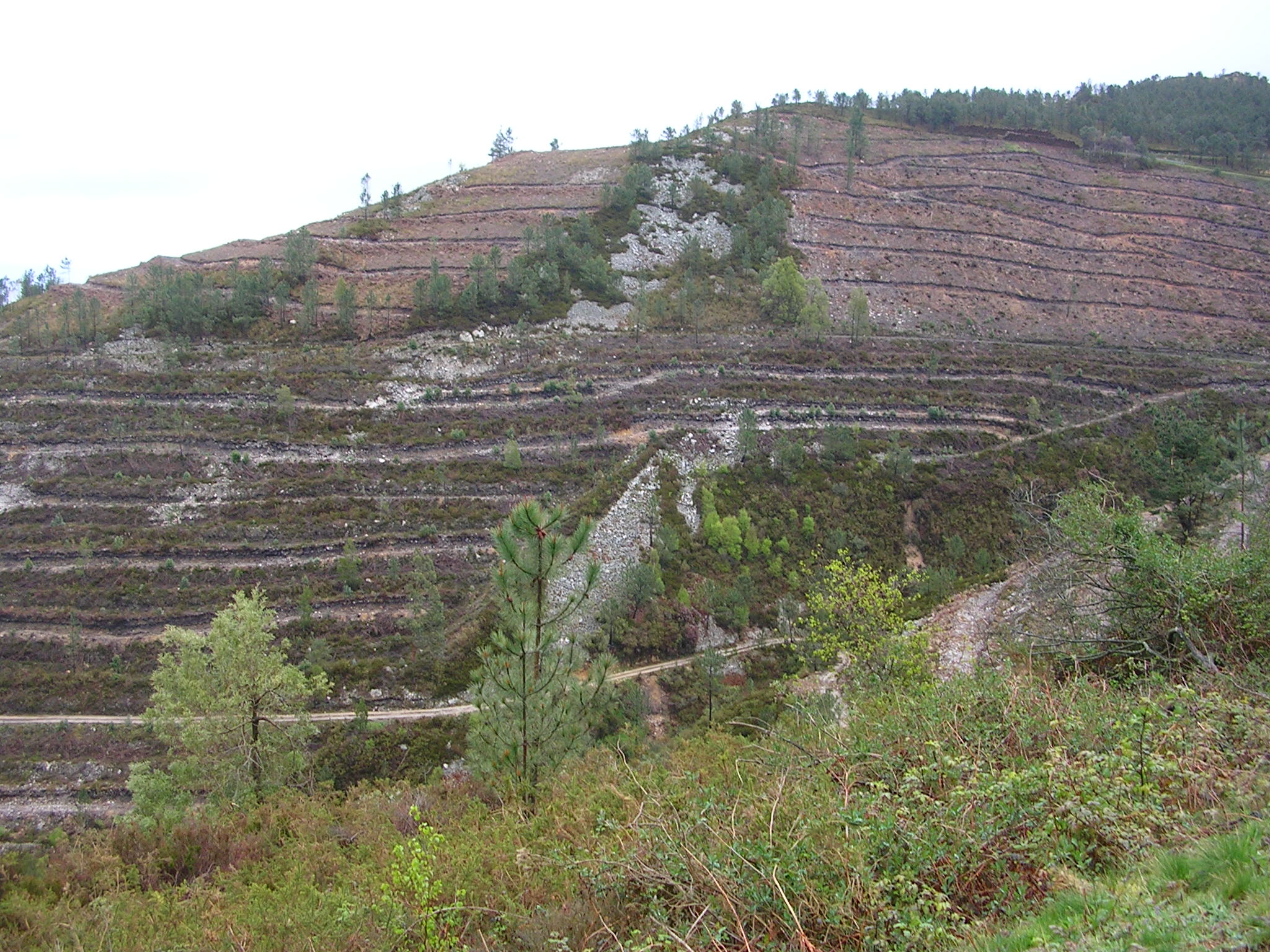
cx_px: 635
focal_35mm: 38
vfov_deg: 37.7
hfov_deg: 49.0
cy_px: 476
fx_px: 1394
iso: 50
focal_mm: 5.8
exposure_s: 1/125
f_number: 2.8
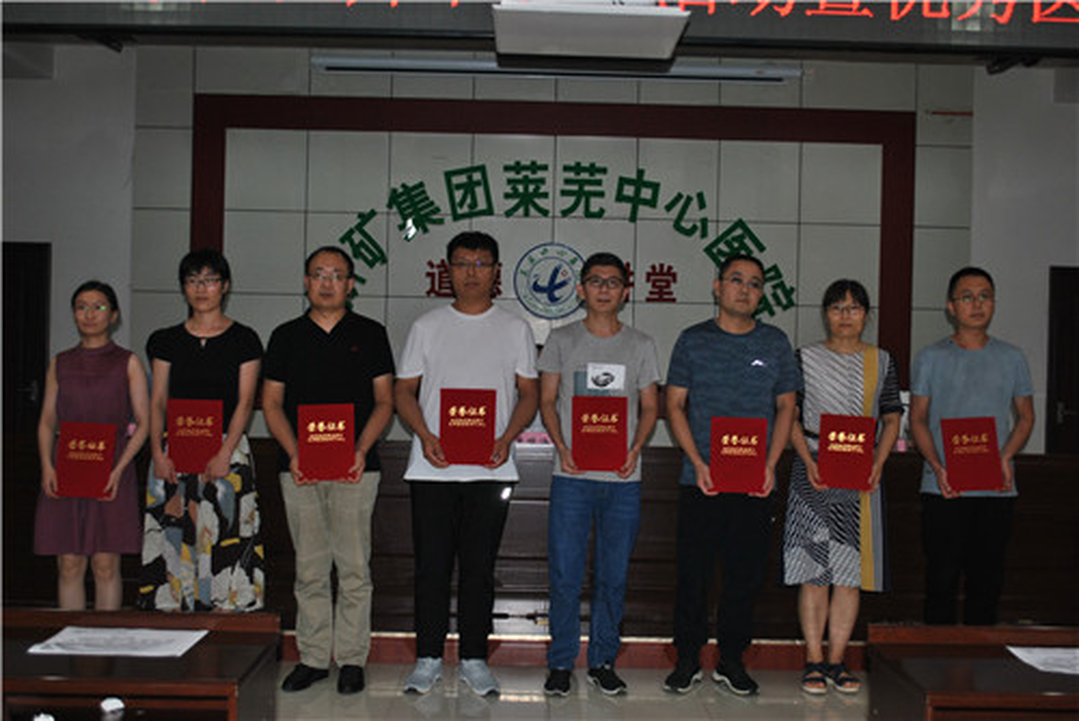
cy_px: 360
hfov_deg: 46.4
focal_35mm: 42
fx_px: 1260
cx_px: 540
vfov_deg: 31.9
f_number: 4.5
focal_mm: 28
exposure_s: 1/60
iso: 200
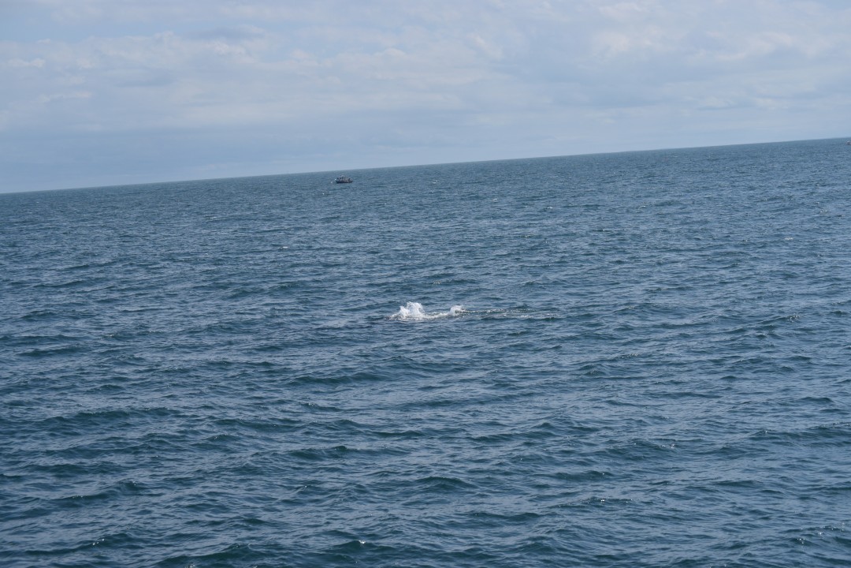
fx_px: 1950
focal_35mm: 82
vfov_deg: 16.6
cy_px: 284
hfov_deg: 24.6
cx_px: 426
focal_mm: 55
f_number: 5.6
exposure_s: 1/1600
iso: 200
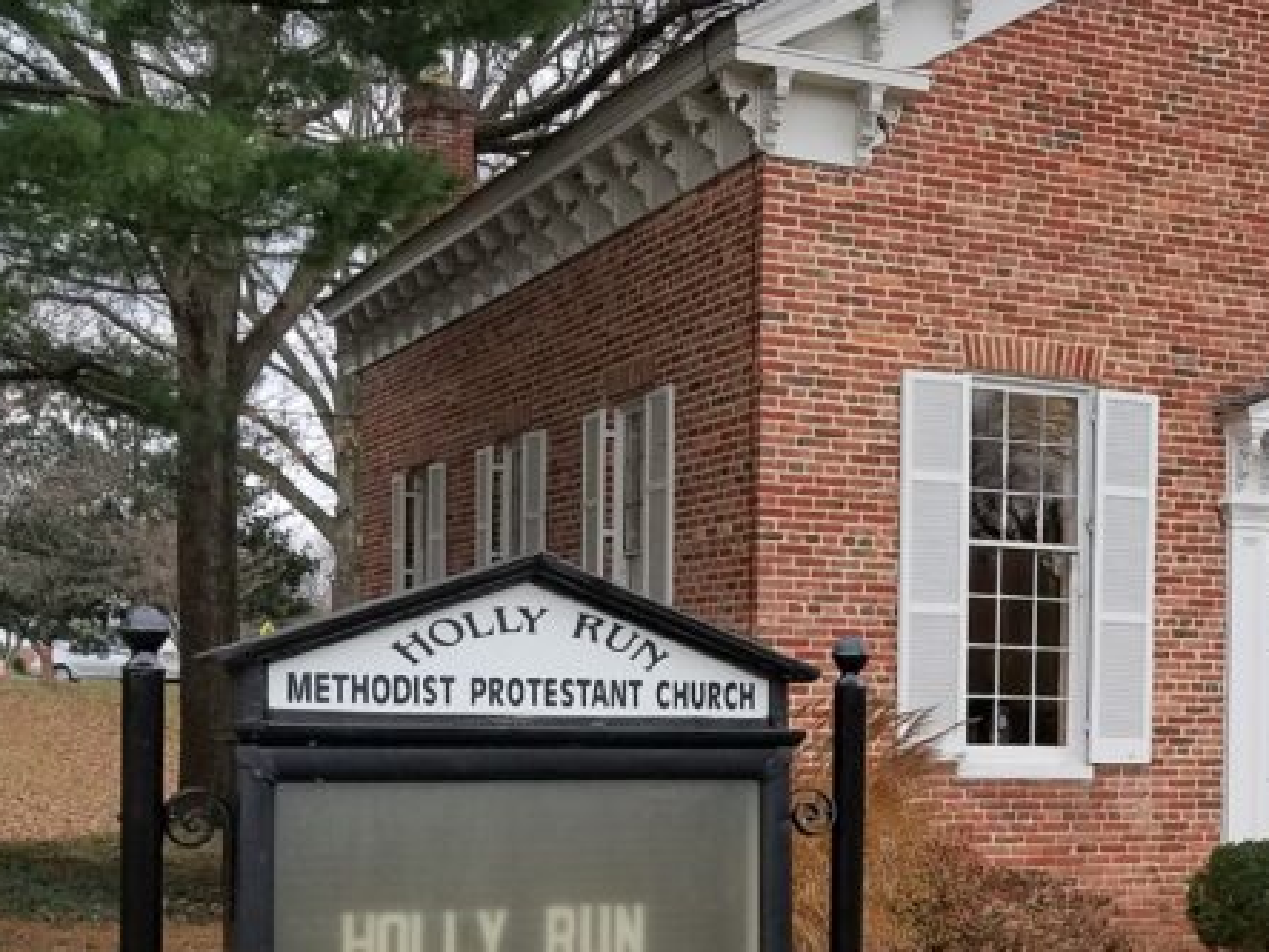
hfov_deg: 31.3
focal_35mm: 60
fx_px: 2200
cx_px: 1037
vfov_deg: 24.1
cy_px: 726
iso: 80
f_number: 1.7
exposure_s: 1/60
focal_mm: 4.2
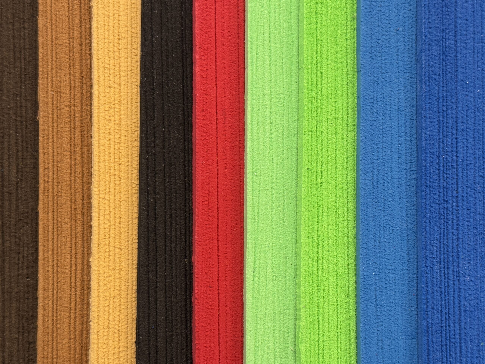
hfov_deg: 39.7
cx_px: 242
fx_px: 673
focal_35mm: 48
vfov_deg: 30.3
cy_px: 182
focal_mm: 6.76
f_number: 1.78
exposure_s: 1/60
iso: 100
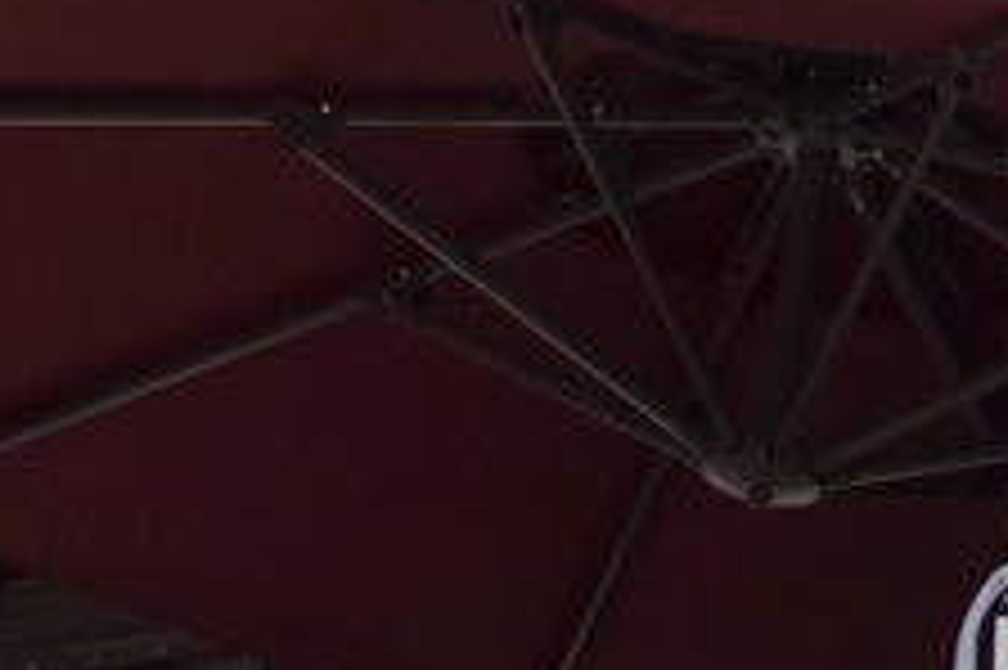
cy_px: 996
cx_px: 1332
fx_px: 3441
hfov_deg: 15.8
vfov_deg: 10.7
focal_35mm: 123
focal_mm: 29
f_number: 16
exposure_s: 1/1000
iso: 1600
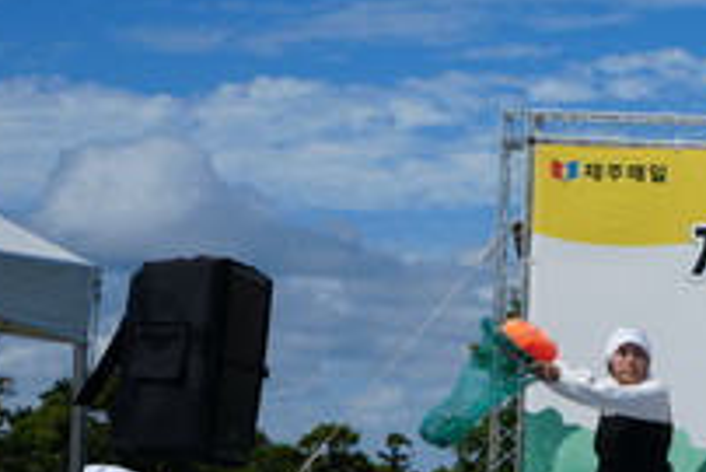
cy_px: 350
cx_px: 1024
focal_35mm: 101
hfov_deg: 18.2
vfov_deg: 13.5
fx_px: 1982
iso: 100
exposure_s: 1/320
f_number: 10
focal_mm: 34
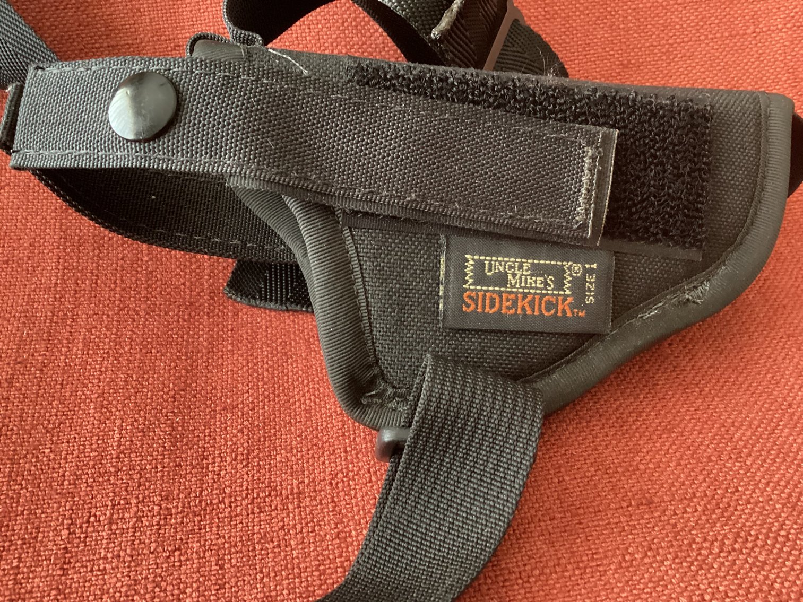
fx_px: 719
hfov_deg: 58.3
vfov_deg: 45.4
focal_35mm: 31
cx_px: 402
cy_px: 301
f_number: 2.4
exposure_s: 1/24
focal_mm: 3.3
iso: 640
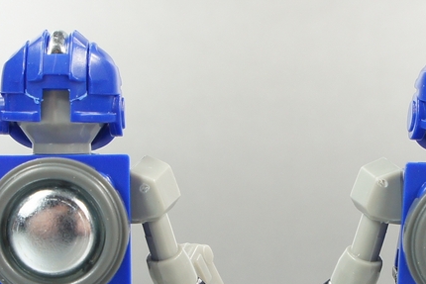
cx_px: 263
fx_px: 949
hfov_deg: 25.2
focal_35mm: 80
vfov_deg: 16.7
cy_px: 286
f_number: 8
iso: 400
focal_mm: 23
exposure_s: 1/60
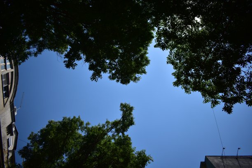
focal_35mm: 27
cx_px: 126
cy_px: 84
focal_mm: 18
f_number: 3.5
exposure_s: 1/2000
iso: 100
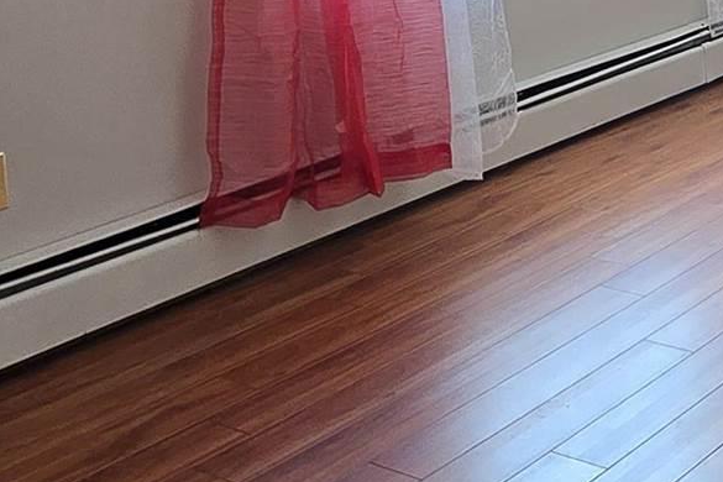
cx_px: 650
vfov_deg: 18.7
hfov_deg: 27.4
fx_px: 1426
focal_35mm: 71
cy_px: -6
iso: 64
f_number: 2.2
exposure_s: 1/60.2
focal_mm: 2.2
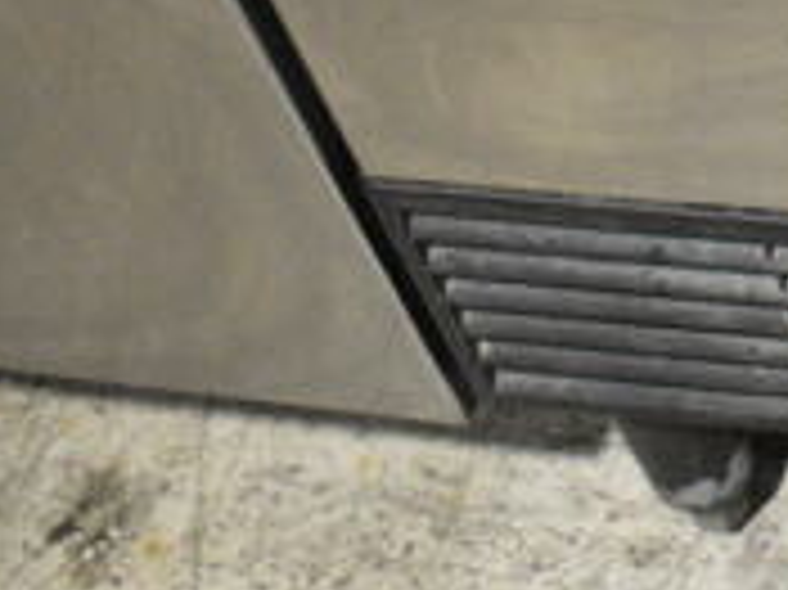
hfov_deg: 14.1
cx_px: 1360
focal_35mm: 126
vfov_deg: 11.4
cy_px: -248
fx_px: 2859
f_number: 7.1
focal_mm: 25
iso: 6400
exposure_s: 1/200
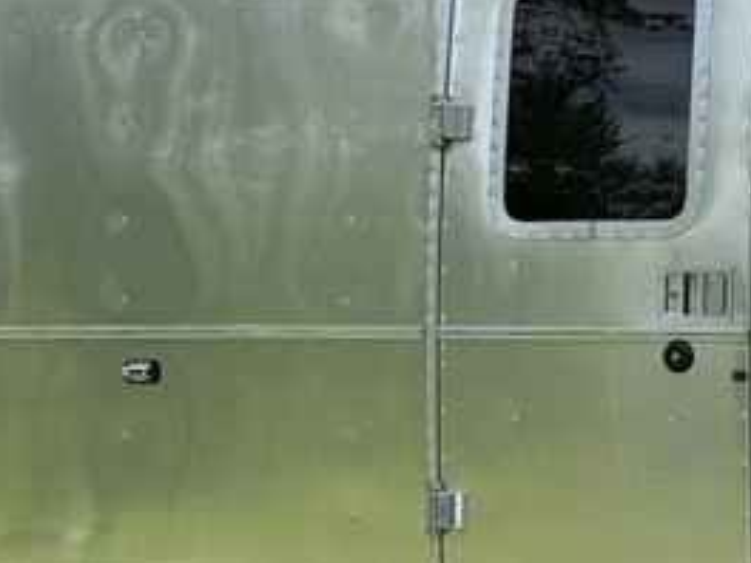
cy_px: 327
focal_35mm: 91
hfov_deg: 20.2
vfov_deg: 16.2
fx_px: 1974
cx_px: 907
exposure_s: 1/2331
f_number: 1.78
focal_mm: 6.76
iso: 80
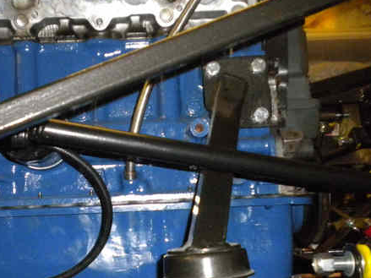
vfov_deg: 28.4
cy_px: 185
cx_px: 133
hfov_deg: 37.2
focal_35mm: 51
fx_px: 546
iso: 800
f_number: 3.1
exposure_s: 1/30
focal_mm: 6.3
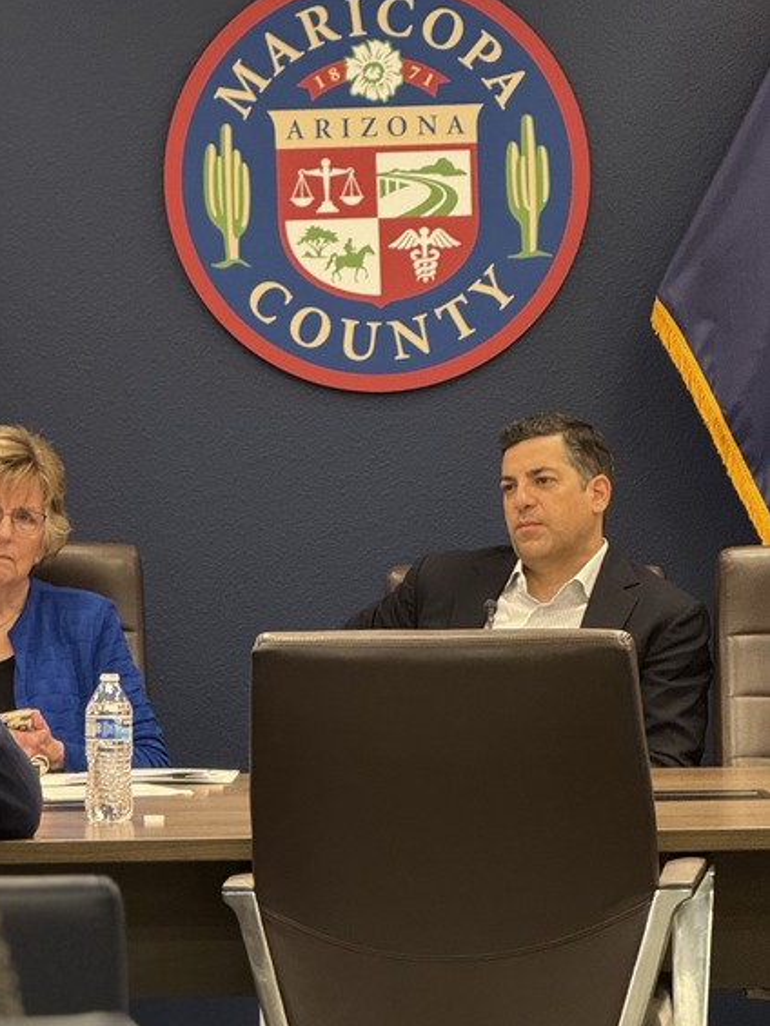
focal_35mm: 153
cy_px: 590
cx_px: 281
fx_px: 4536
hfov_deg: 9.7
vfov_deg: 12.9
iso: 500
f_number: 2.8
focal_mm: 15.66
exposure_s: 1/60
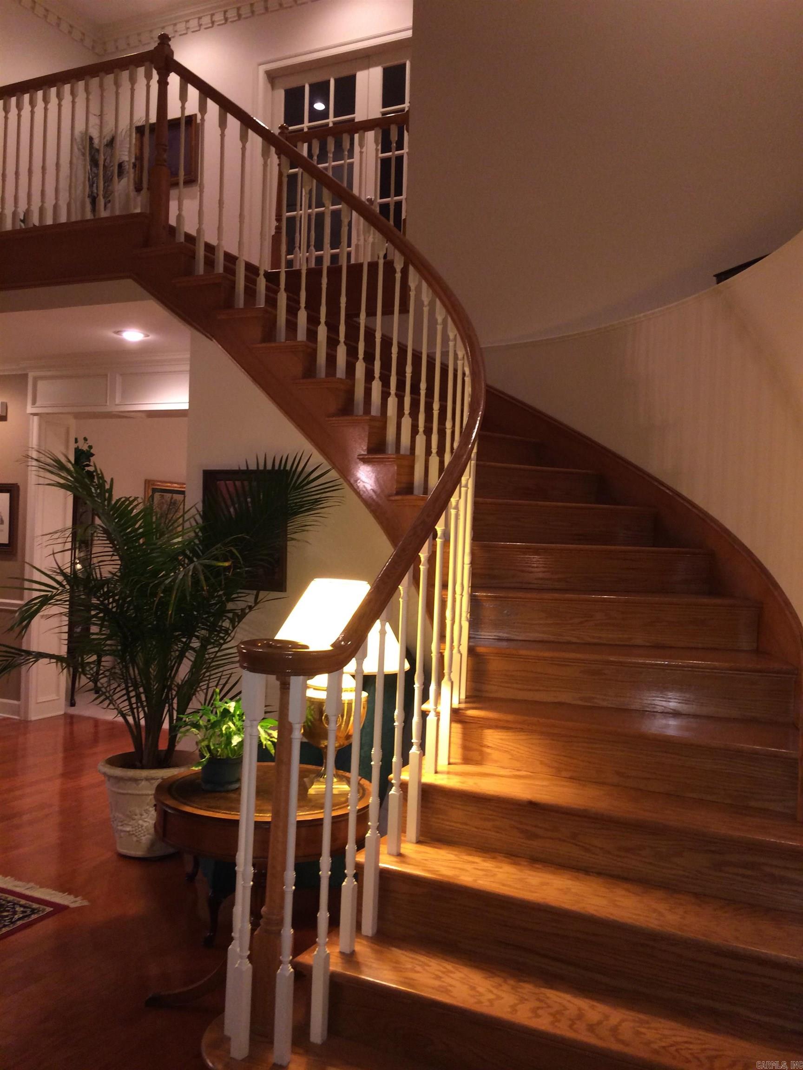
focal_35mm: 30
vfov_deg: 60.0
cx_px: 402
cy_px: 535
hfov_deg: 46.8
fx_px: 928
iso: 160
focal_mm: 4.12
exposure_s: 1/24
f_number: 2.2
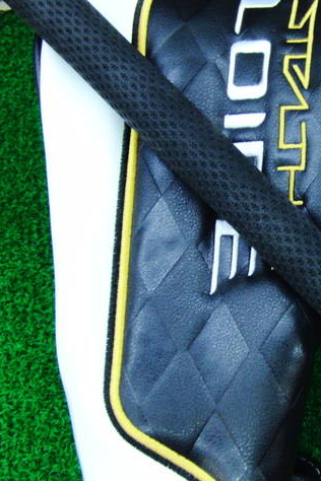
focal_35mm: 52
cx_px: 312
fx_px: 695
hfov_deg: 24.9
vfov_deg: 38.2
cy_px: 238
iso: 400
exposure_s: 1/50
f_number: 3.6
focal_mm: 6.42
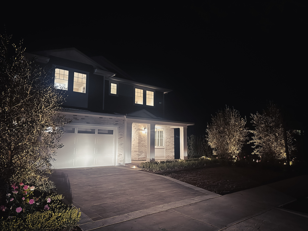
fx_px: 214
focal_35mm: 24
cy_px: 116
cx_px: 154
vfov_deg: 56.8
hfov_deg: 71.6
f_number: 1.78
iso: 800
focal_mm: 6.86
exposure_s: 1/40
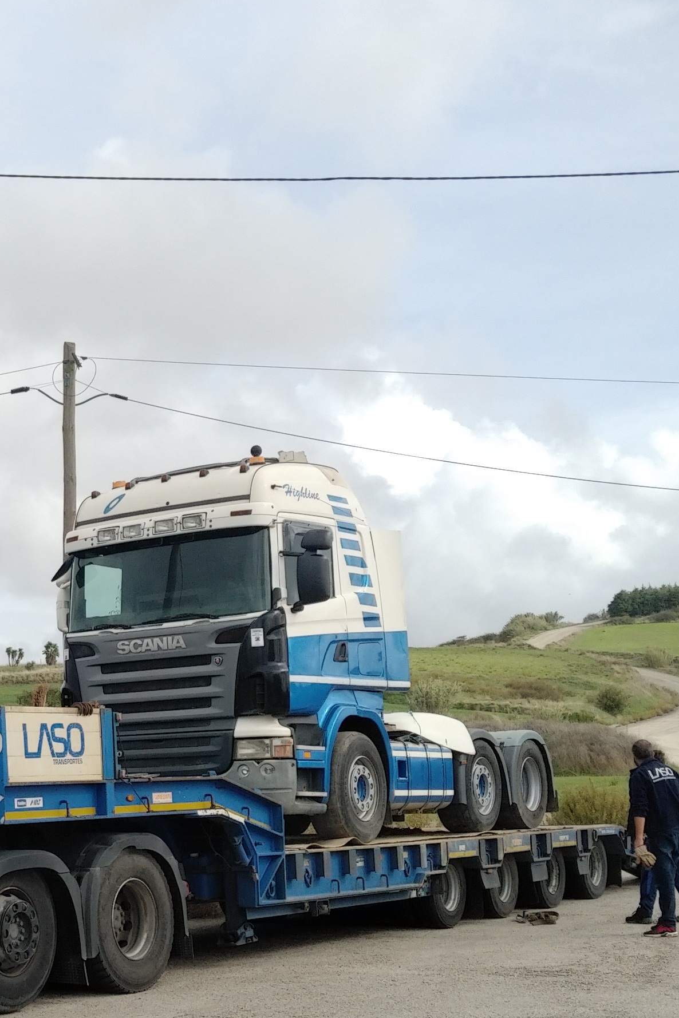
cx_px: -5
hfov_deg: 22.8
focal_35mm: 57
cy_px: 670
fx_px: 1612
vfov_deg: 34.8
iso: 100
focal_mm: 4.52
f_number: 2
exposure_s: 1/1790
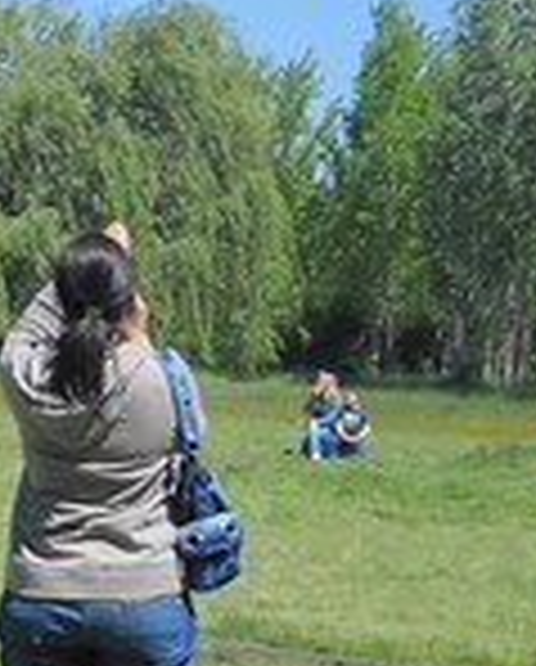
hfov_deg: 8.4
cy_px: 263
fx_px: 3440
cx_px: -541
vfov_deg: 11.1
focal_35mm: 174
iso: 64
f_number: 5.8
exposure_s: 1/250
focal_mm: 7.88
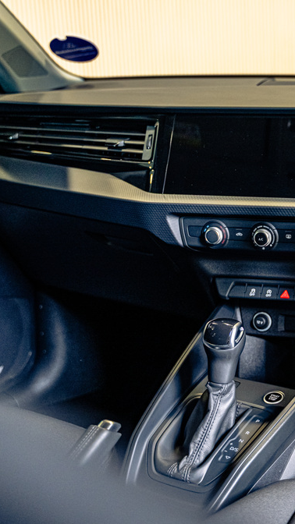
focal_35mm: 59
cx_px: 329
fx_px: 820
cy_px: 260
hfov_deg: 19.5
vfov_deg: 35.4
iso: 1600
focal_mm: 37
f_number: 2.8
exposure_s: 1/200
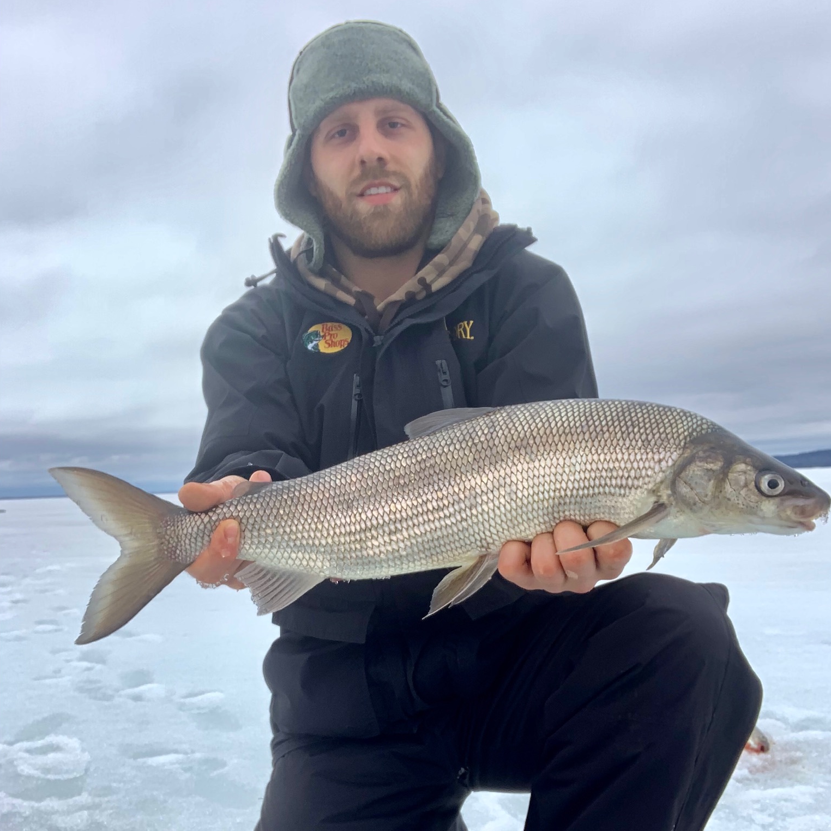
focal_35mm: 38
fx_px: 1032
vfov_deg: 43.4
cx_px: 417
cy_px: 535
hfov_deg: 43.9
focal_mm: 2.87
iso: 16
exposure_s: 1/507
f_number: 2.2
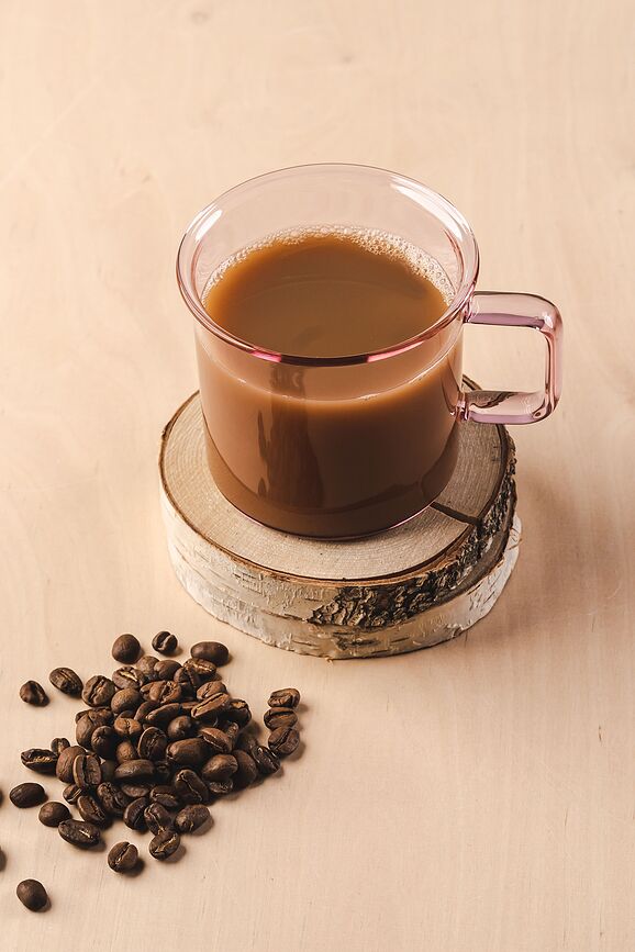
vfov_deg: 17.3
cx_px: 318
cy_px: 476
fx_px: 3122
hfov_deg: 11.6
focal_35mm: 118
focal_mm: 79
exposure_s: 1/160
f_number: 9
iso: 640
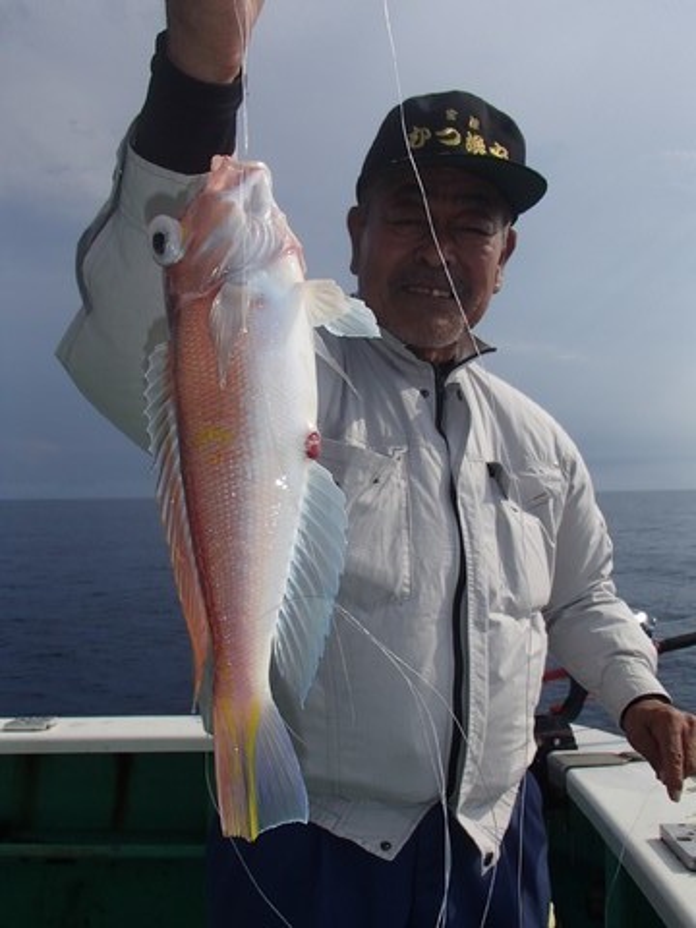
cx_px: 348
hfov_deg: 49.7
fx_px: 751
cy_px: 464
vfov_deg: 63.4
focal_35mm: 28
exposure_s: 1/320
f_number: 11
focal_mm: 5
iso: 100
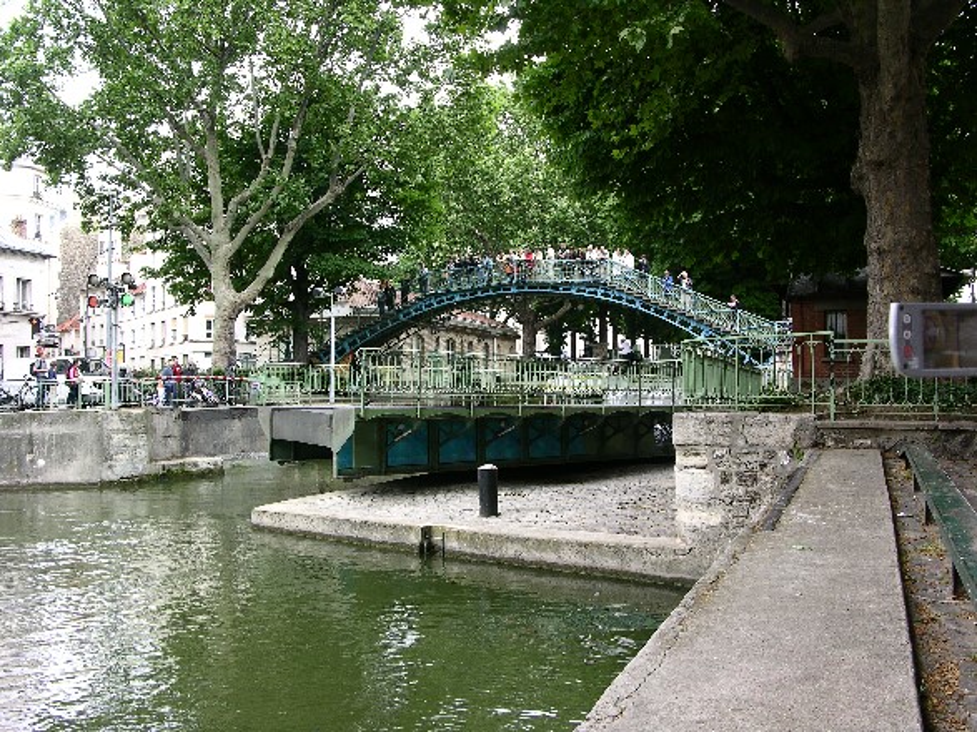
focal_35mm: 35
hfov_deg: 52.6
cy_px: 366
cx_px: 488
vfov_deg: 40.7
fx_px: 988
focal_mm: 8.9
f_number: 5
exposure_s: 1/43.4
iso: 50
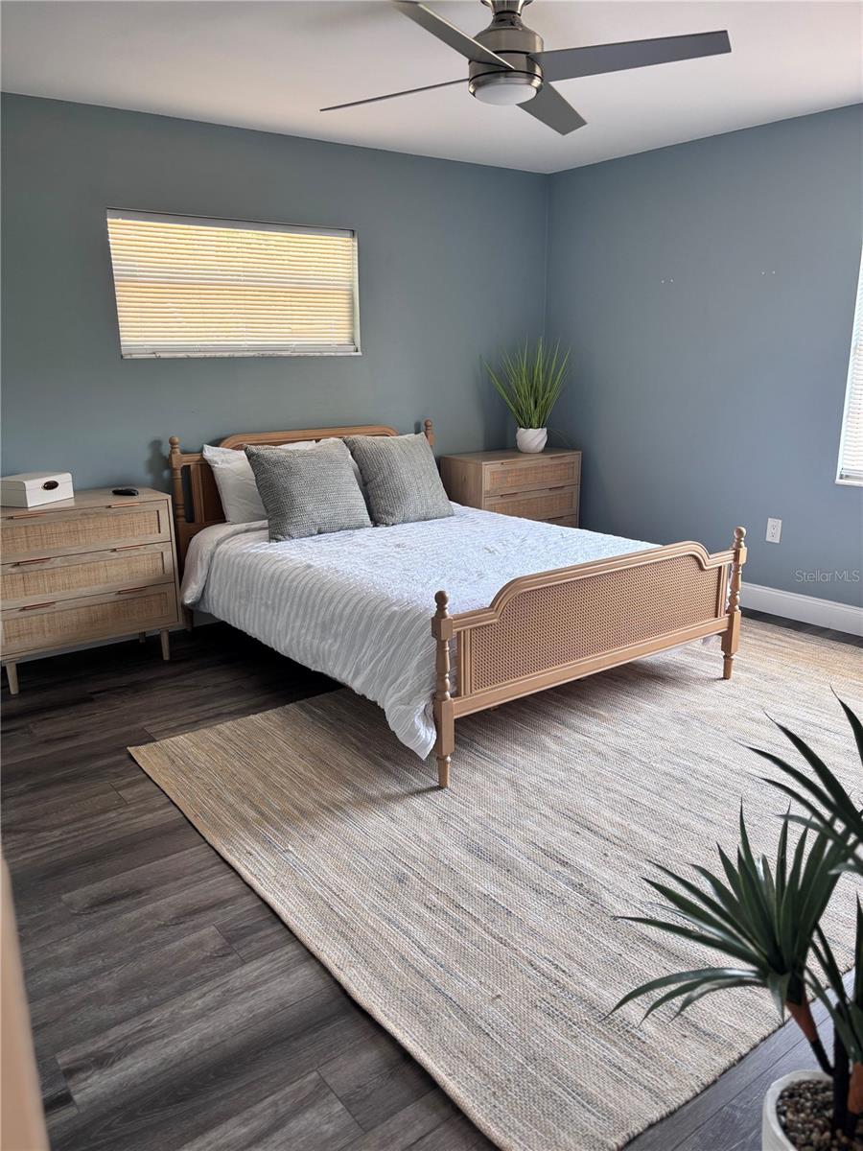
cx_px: 432
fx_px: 864
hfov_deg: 53.1
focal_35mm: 26
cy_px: 576
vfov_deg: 67.3
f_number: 1.6
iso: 80
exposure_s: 1/60
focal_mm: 5.96
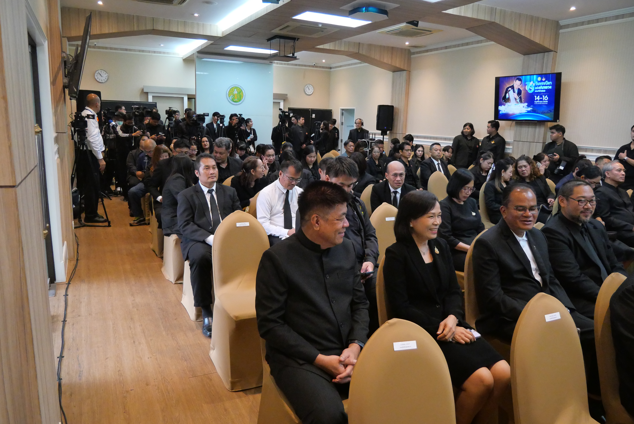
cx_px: 317
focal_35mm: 24
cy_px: 212
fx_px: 423
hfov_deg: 73.7
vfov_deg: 53.2
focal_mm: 12
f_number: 3.5
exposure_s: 1/125
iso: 3200
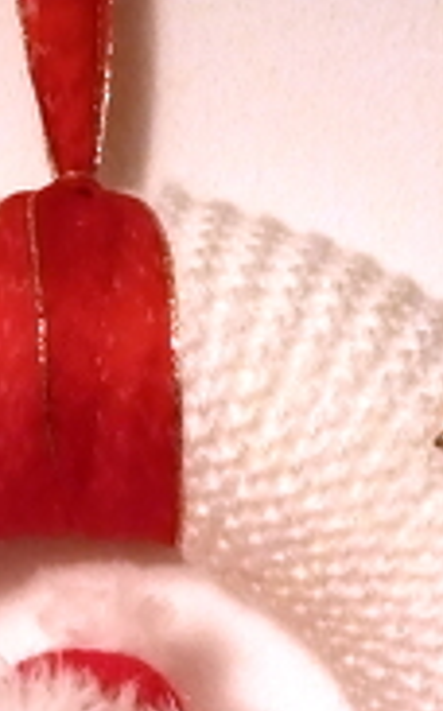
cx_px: 62
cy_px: 847
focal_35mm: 54
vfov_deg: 31.6
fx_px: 1046
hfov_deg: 23.4
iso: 2763
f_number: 2
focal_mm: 3.54
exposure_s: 1/14.3
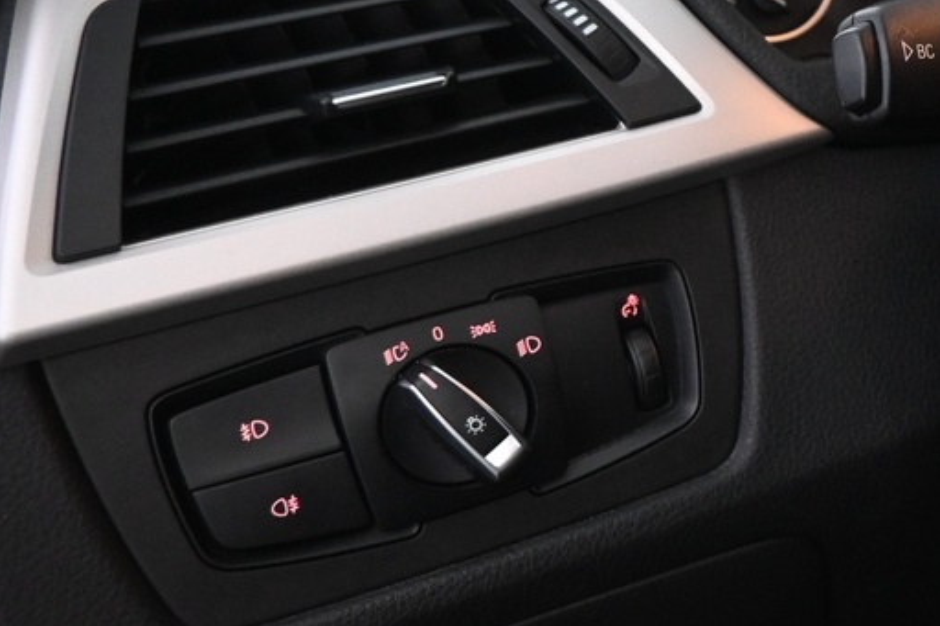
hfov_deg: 21.5
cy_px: 35
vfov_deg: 17.6
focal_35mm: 76
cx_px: 1482
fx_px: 1984
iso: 1600
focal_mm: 16
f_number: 3.5
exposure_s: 1/25
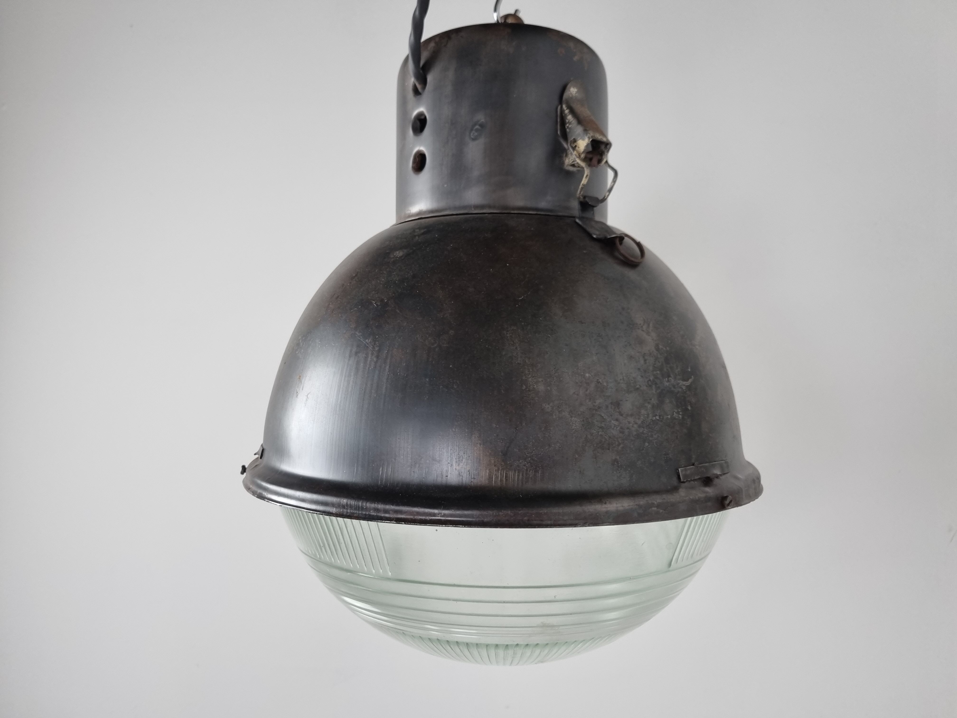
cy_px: 359
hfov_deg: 67.3
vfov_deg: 53.1
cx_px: 478
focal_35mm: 26
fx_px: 719
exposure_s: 1/100
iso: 100
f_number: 1.8
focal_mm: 5.4
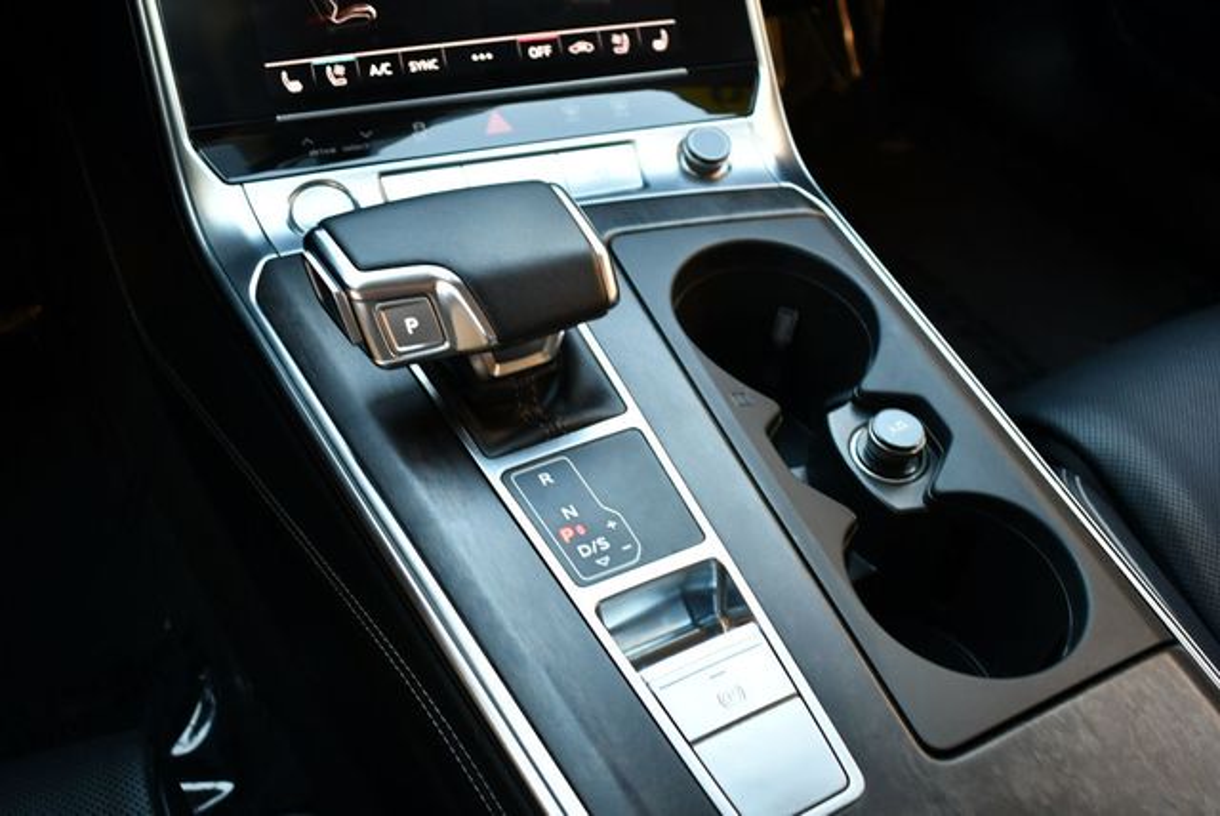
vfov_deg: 36.9
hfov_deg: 53.1
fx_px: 1221
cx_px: 610
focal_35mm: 36
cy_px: 408
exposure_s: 1/160
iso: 800
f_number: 3.5
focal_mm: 18
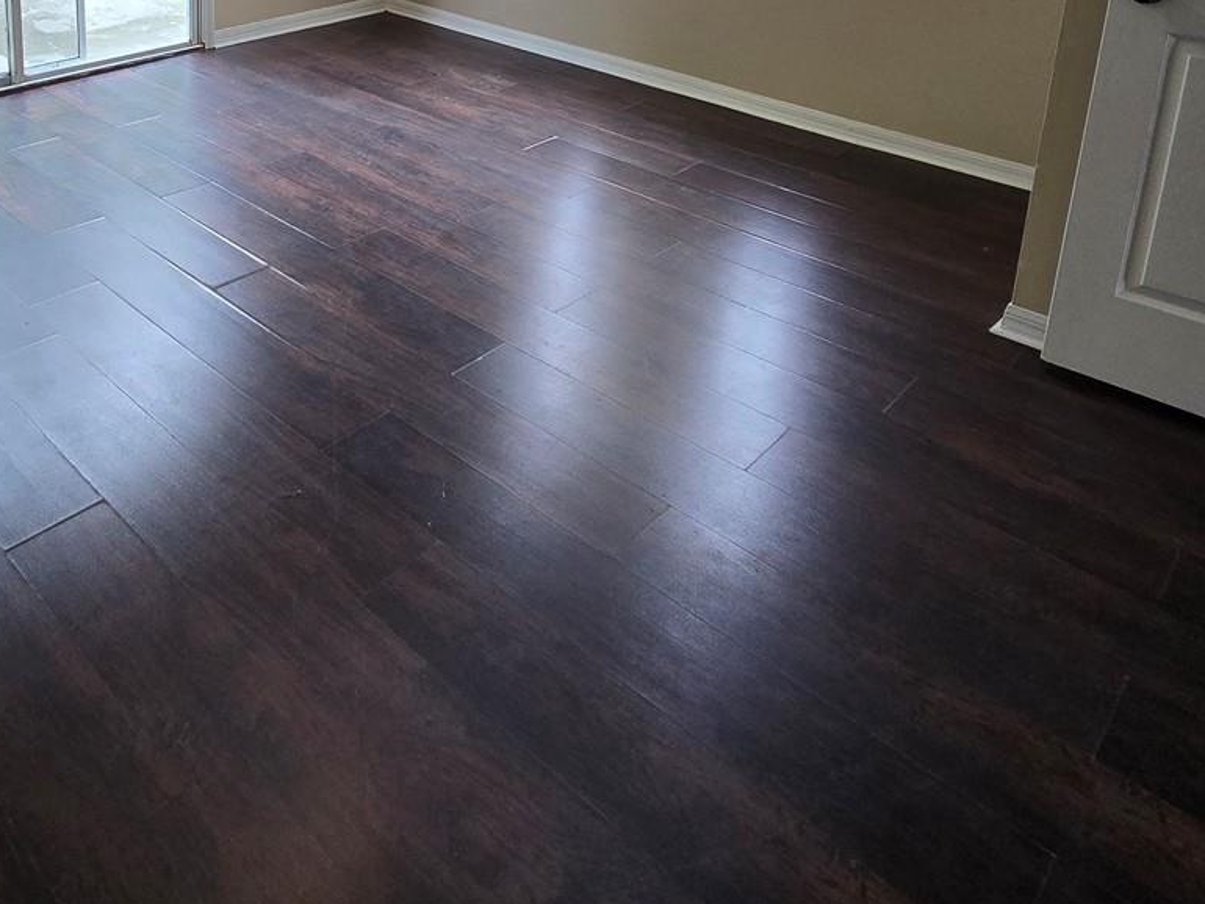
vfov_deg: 43.4
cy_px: -16
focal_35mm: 27
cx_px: 305
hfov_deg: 61.7
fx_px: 940
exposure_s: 1/60
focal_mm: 2.2
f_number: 2.2
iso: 100
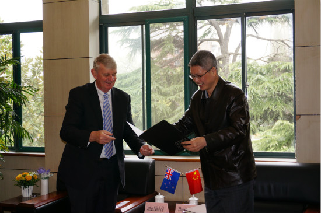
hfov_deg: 36.9
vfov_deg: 25.0
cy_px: 106
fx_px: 481
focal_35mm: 54
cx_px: 160
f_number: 5.6
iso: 250
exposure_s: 1/60
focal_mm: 36
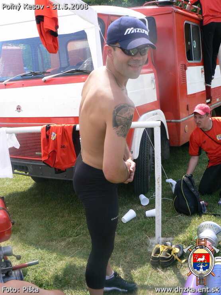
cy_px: 148
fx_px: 332
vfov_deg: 47.9
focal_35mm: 39
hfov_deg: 36.8
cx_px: 110
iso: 80
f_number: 5.6
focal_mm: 6.5
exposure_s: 1/200
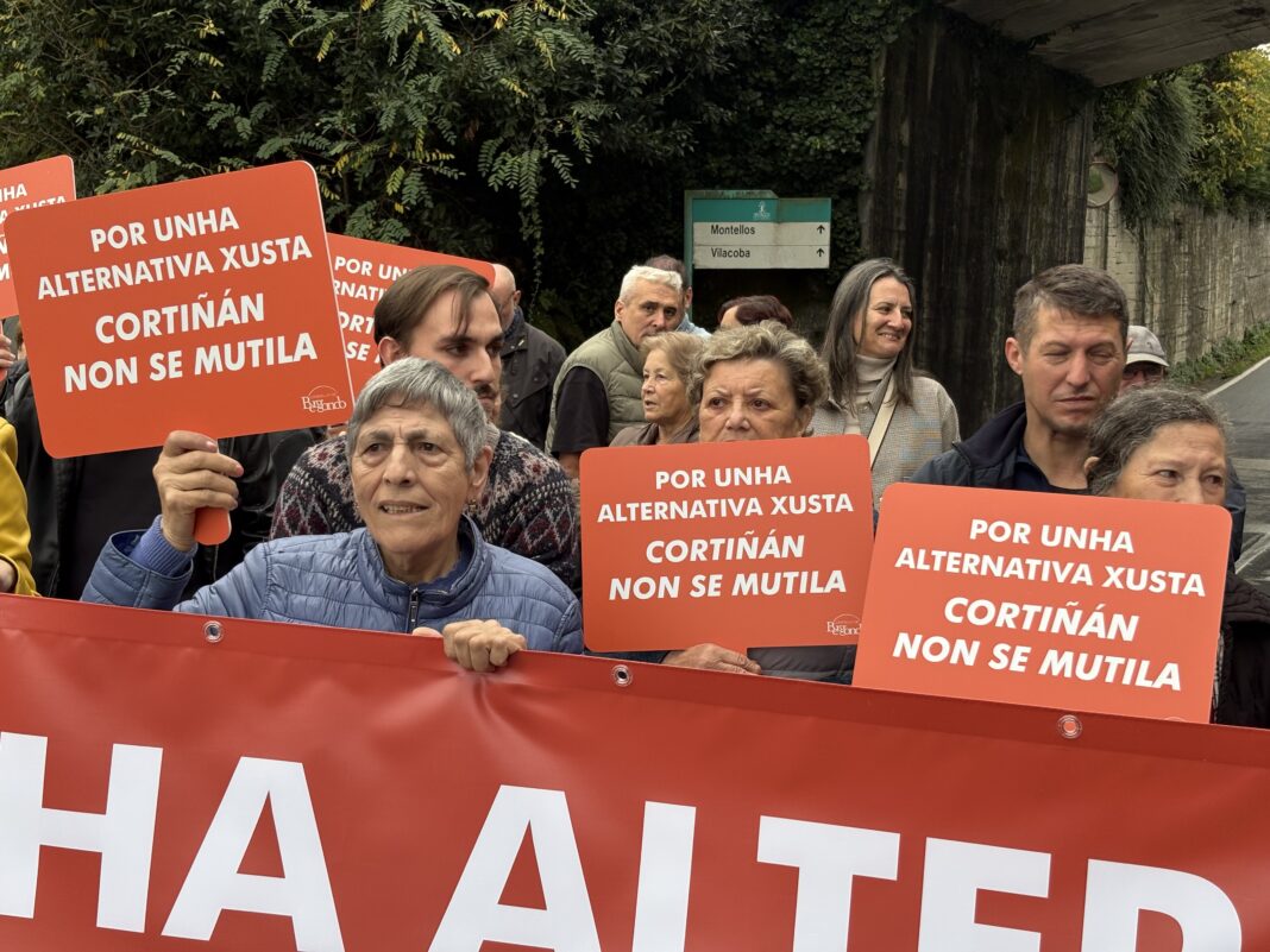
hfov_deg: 36.8
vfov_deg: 28.0
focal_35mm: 52
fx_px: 1908
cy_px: 476
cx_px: 635
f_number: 1.6
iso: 50
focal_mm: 5.96
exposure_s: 1/409
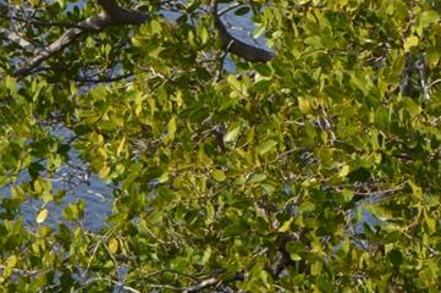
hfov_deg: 6.6
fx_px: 3537
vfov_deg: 4.6
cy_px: -519
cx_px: 1213
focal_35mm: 289
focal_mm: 34
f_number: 8
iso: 100
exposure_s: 1/250
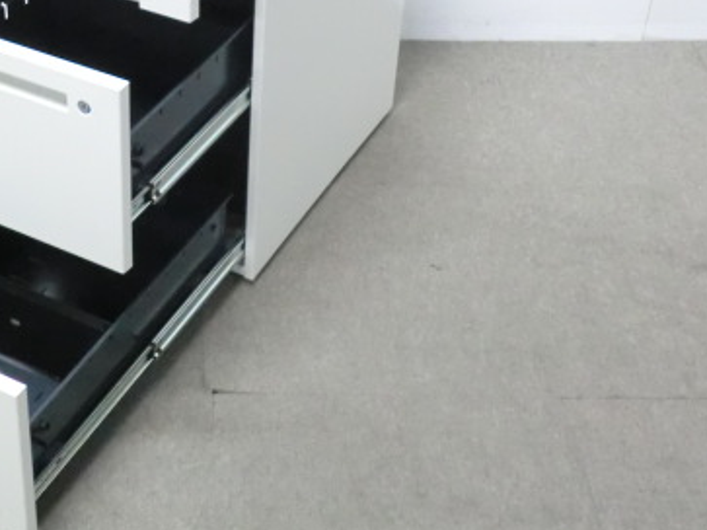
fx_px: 1368
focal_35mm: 67
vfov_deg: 21.6
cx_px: 156
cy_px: 103
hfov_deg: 28.4
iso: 800
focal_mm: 6.9
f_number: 3.9
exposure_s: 1/25
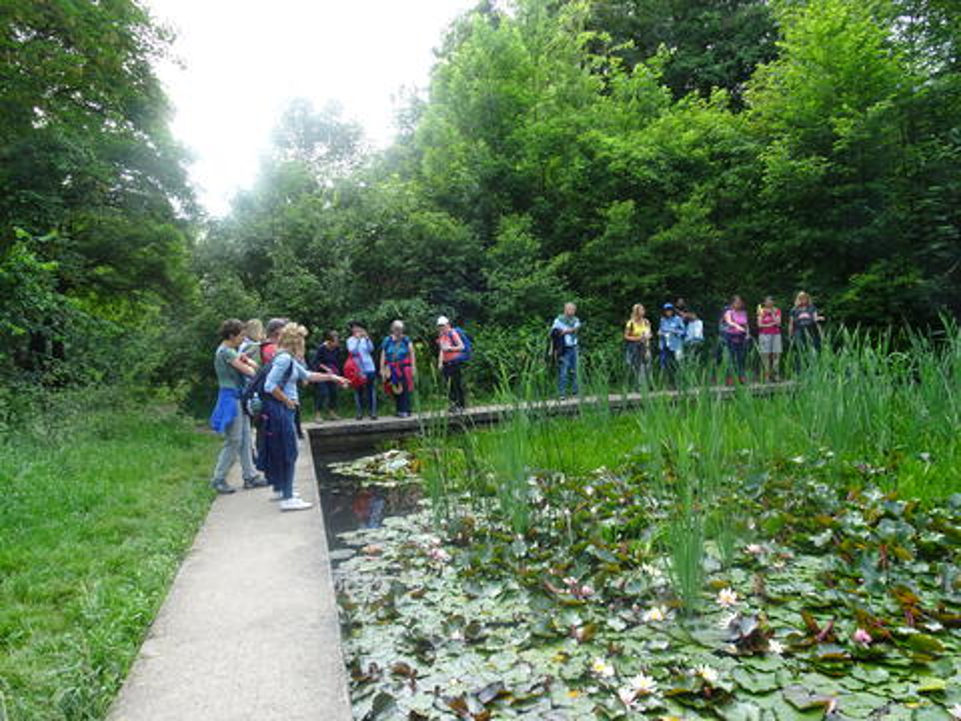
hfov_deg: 69.4
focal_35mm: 25
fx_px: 694
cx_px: 480
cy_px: 360
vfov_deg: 54.9
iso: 80
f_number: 3.5
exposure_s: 1/100
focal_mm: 4.34
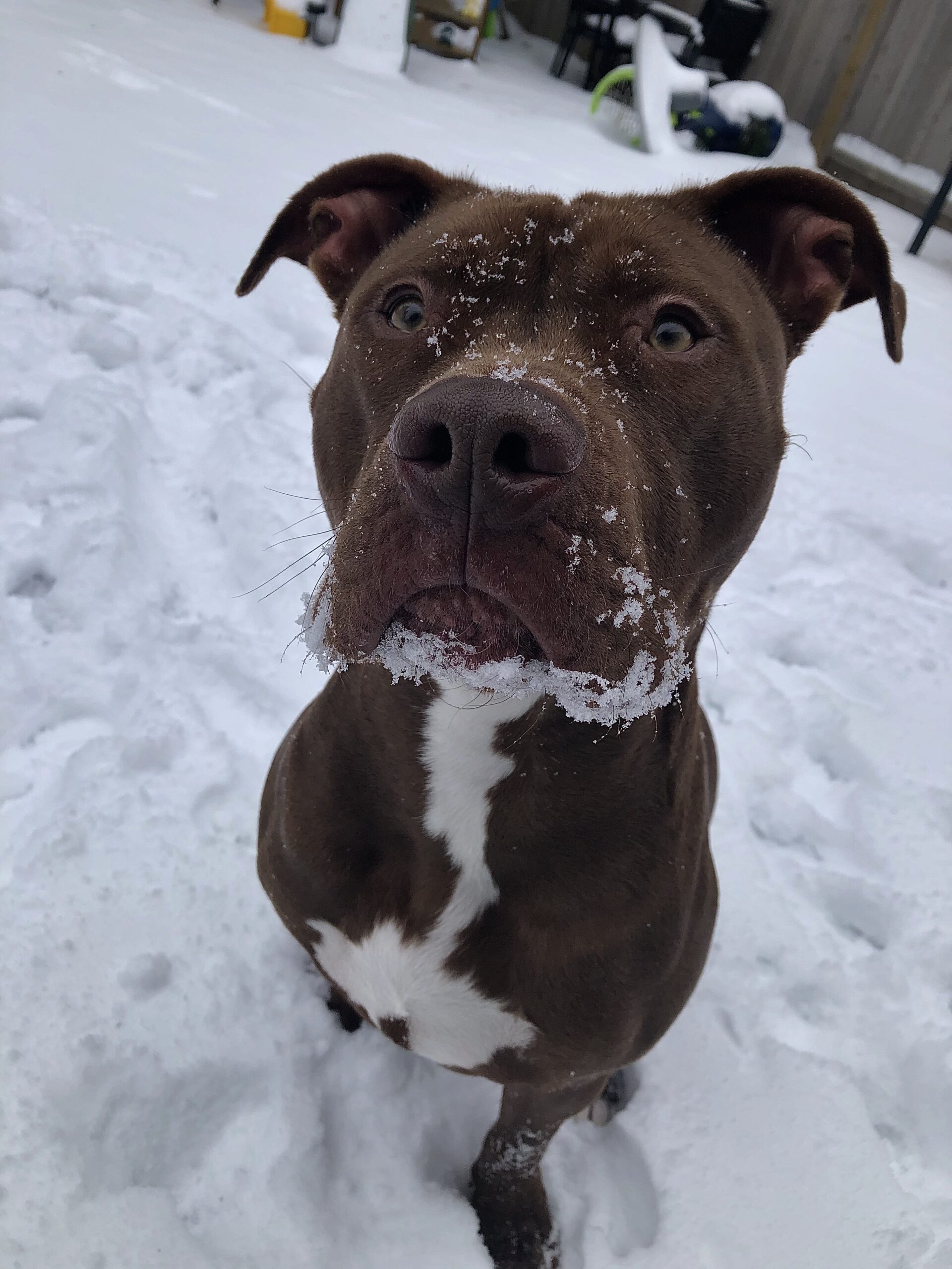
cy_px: 634
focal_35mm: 28
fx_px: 1027
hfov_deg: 49.7
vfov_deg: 63.4
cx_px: 476
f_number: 1.8
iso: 20
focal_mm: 3.99
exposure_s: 1/382
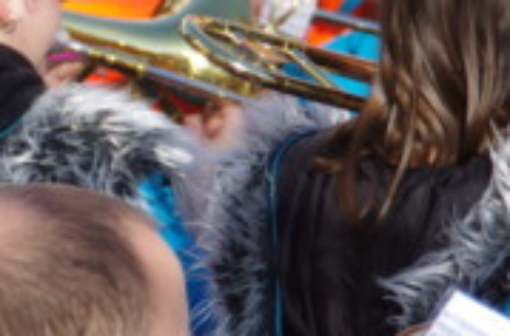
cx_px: -23
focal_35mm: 461
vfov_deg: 3.0
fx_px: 6508
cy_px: 75
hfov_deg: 4.5
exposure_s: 1/250
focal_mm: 110
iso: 100
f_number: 5.6
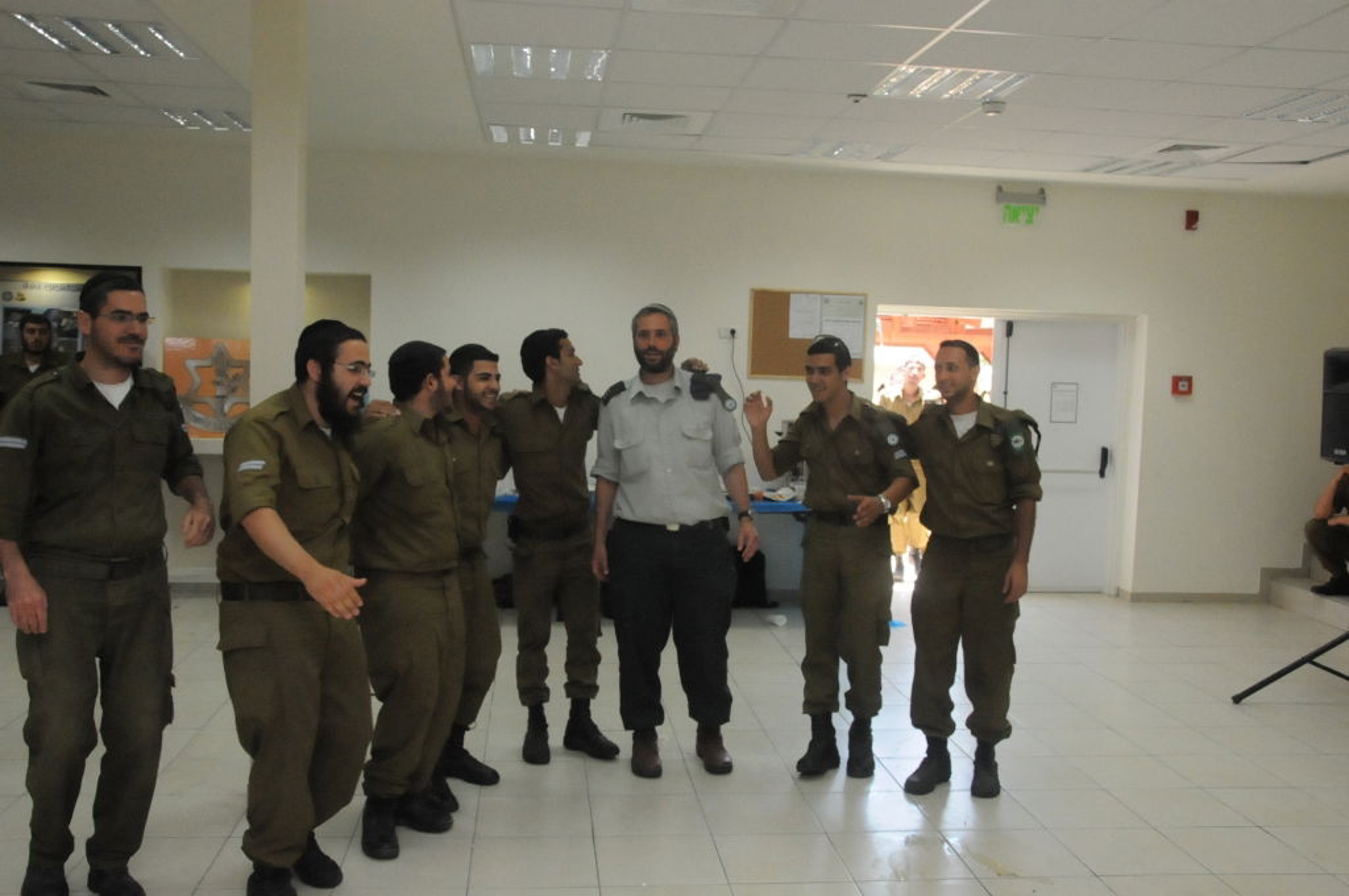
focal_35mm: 33
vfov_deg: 39.9
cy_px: 448
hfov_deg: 57.3
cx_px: 674
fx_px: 1235
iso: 3200
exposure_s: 1/200
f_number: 9
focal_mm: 22
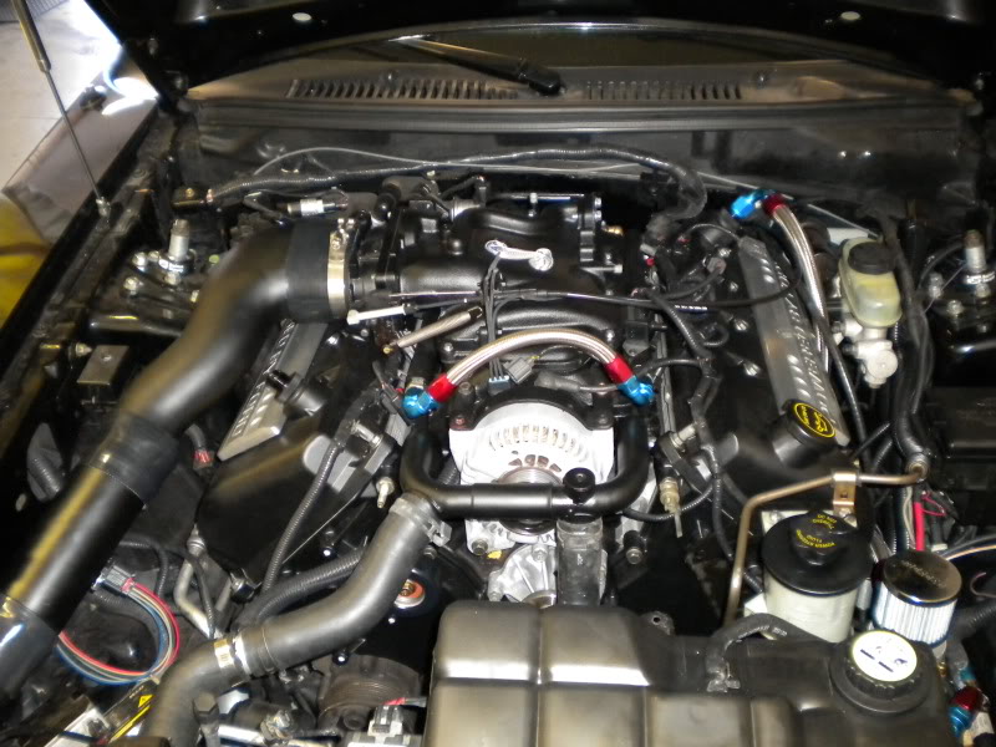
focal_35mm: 35
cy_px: 374
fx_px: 1007
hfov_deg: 52.6
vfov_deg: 40.7
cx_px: 498
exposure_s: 1/30
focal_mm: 6.3
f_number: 3.1
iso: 400
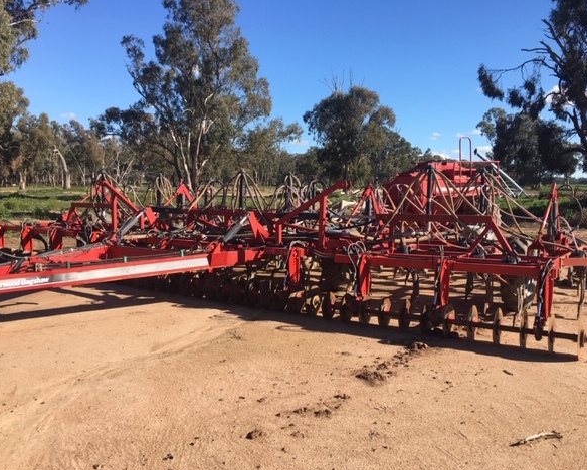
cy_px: 240
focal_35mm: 31
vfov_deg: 47.2
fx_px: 539
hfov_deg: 57.1
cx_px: 283
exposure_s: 1/986
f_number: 2.2
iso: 25
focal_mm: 4.15
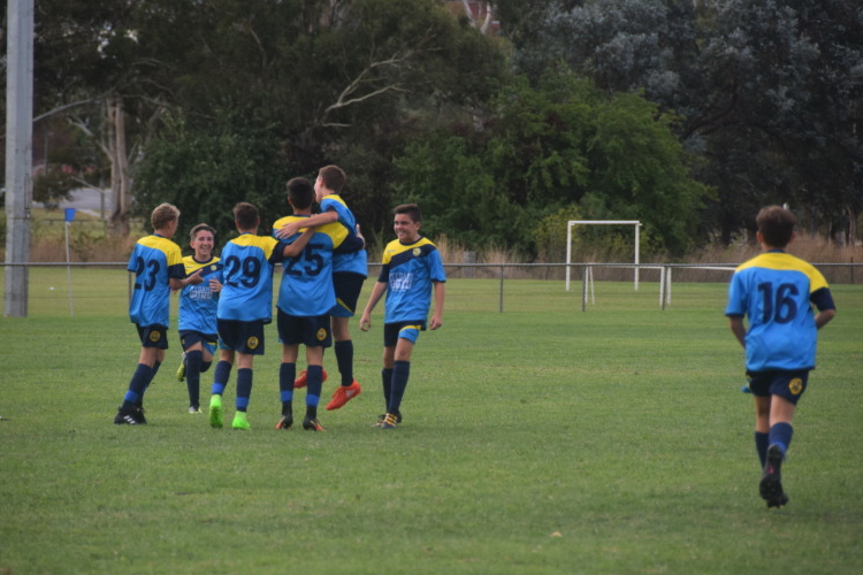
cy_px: 297
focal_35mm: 272
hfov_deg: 7.6
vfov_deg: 5.1
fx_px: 6520
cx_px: 417
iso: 500
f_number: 5.6
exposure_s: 1/1000
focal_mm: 170
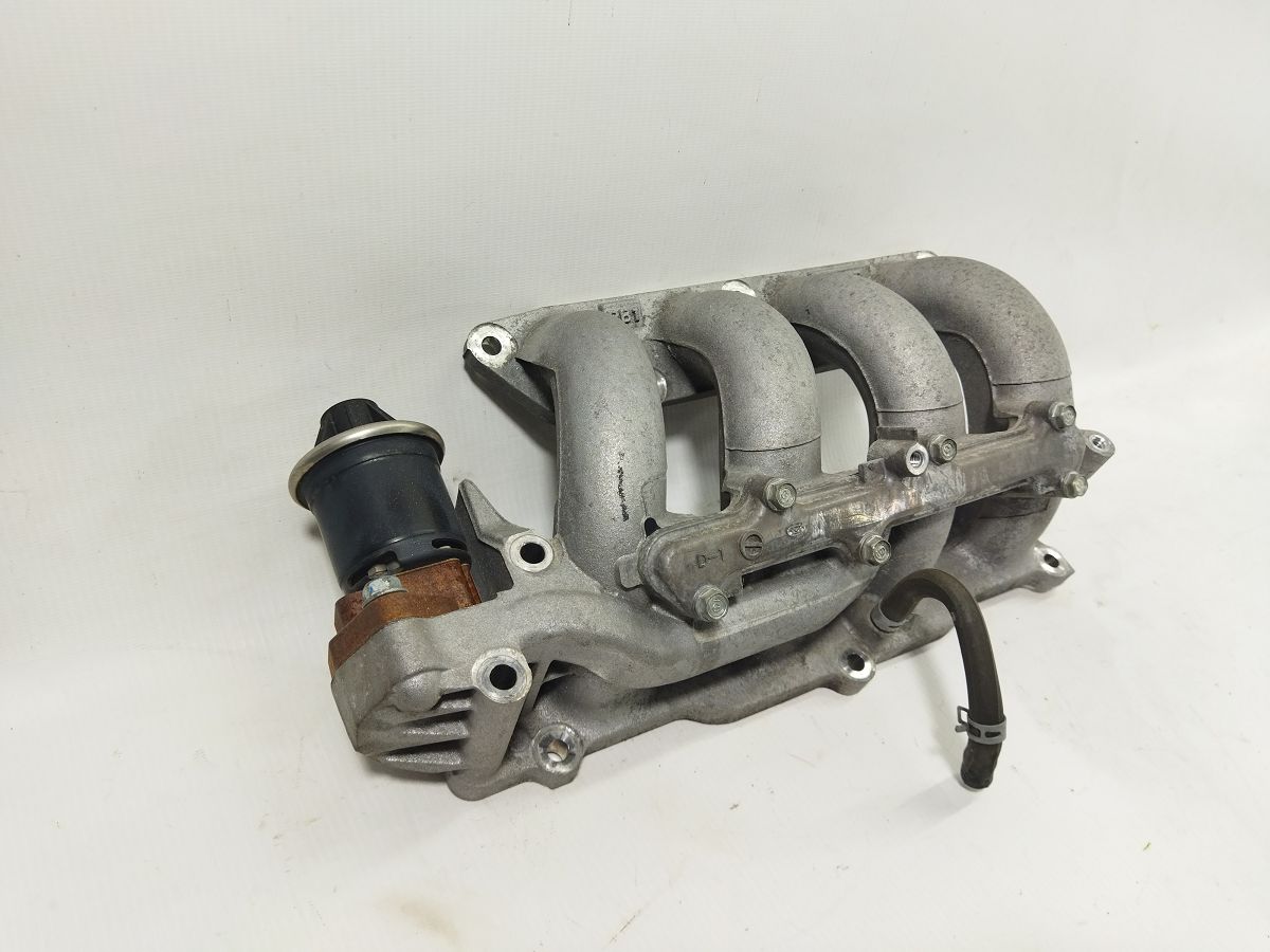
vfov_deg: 51.4
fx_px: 991
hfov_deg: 65.3
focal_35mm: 27
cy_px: 476
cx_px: 635
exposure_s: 1/100
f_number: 1.79
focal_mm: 4.71
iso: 110
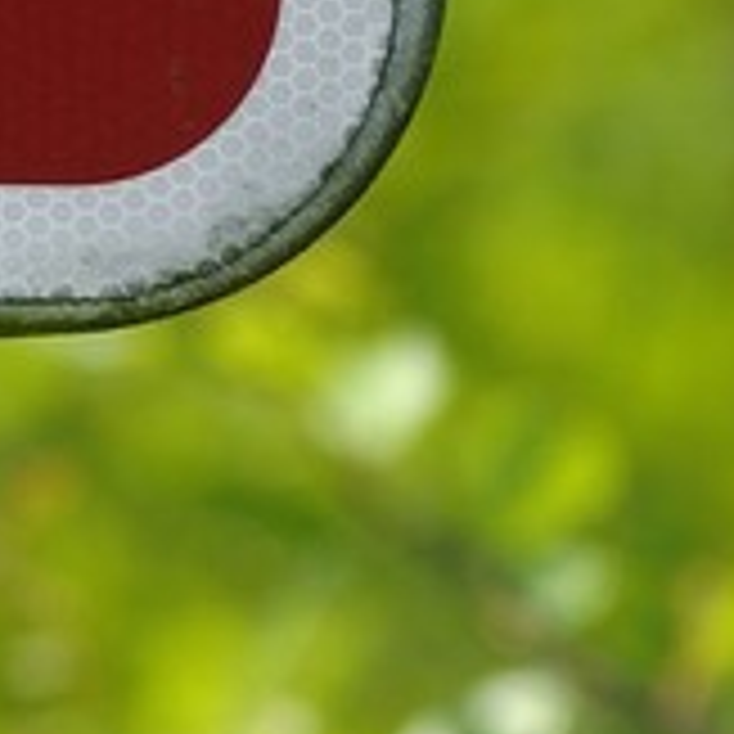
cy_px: -549
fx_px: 34929
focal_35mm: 1456
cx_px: -2567
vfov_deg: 1.2
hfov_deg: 1.2
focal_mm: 175
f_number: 5
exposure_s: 1/320
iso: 200
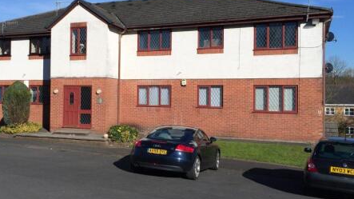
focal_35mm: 43
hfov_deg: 46.9
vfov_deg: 27.7
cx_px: 131
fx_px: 404
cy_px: 88
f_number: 2.2
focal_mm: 4.12
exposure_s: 1/4115
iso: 40
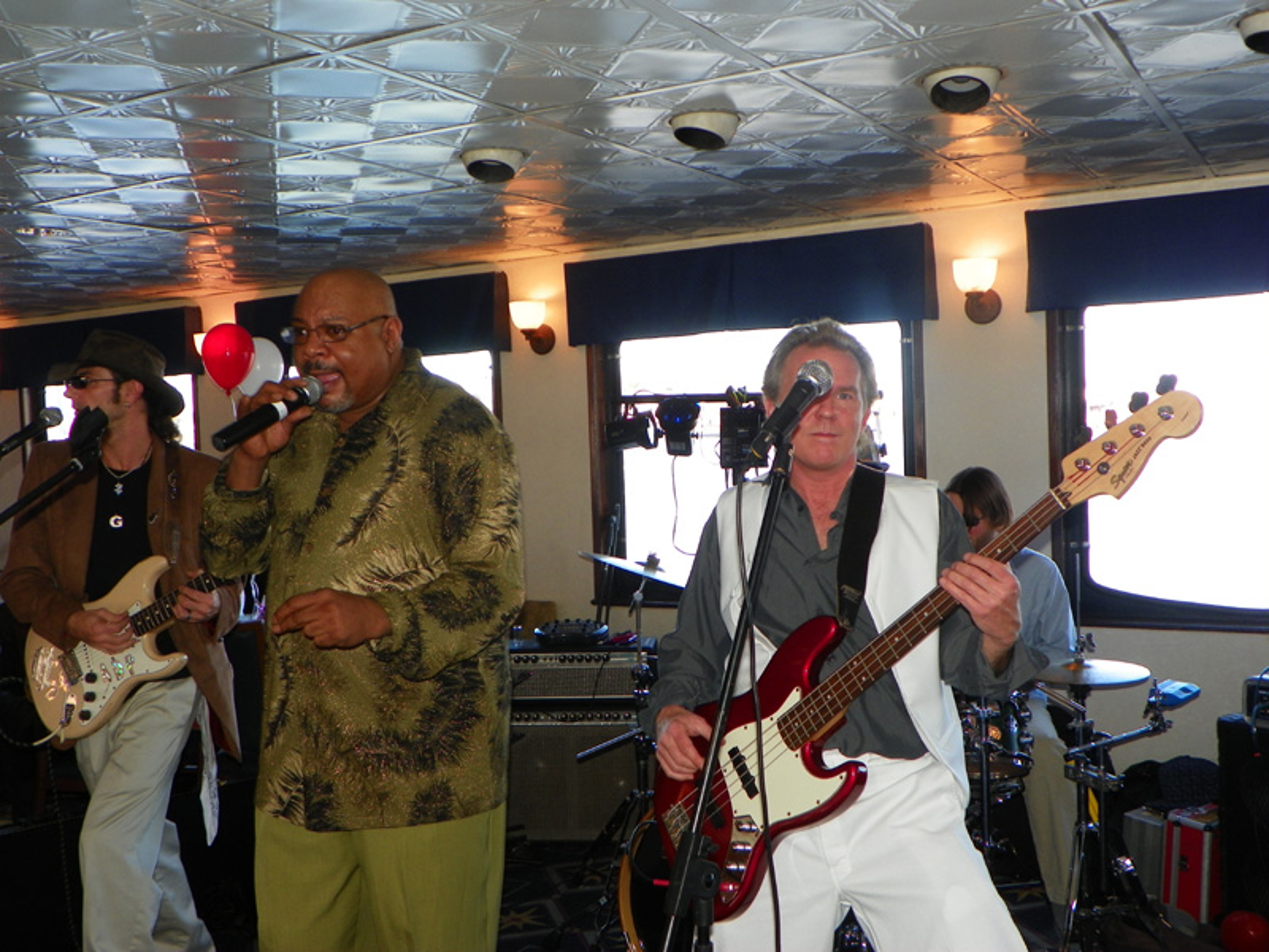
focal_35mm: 36
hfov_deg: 51.4
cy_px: 476
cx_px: 634
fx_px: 1320
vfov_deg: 39.7
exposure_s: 1/30
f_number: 3.2
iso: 64
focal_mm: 6.4
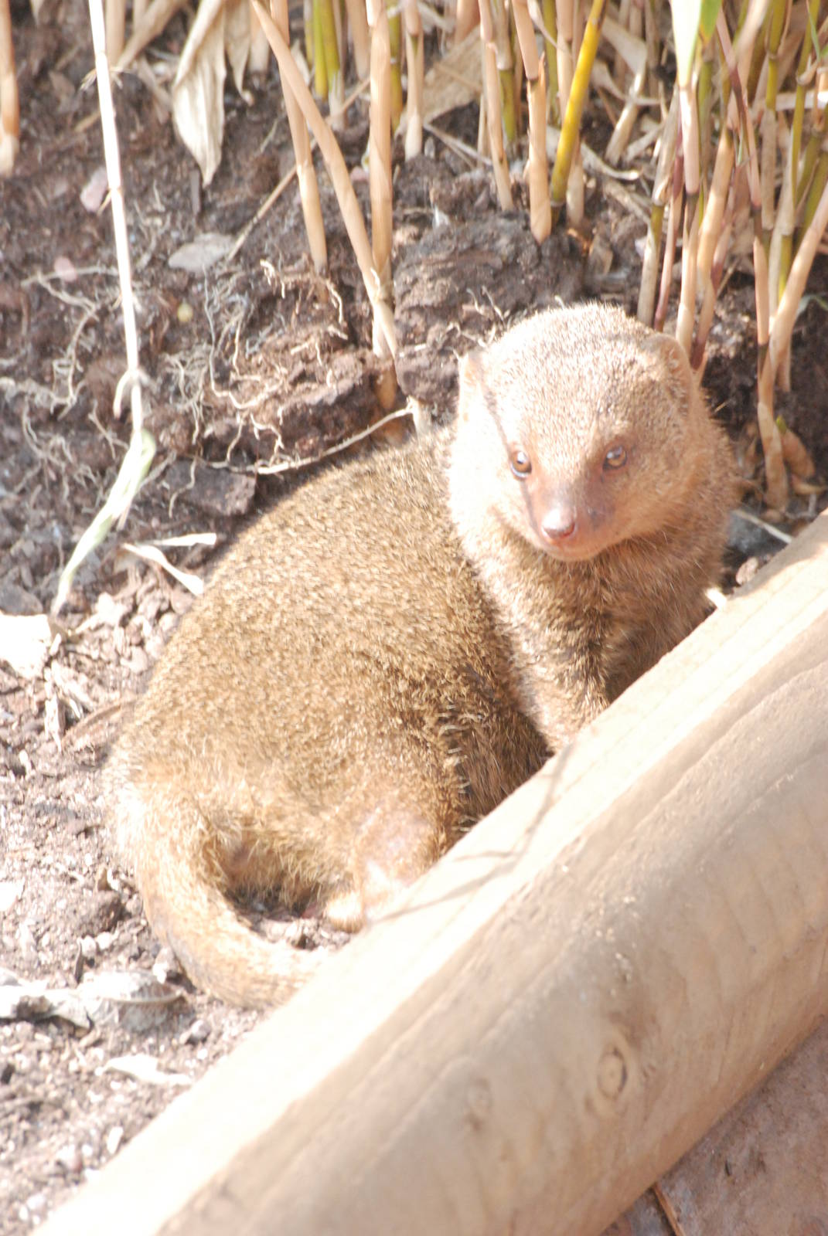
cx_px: 414
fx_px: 15480
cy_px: 618
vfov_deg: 4.6
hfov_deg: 3.1
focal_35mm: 450
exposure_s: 1/160
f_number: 14
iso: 1600
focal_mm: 300
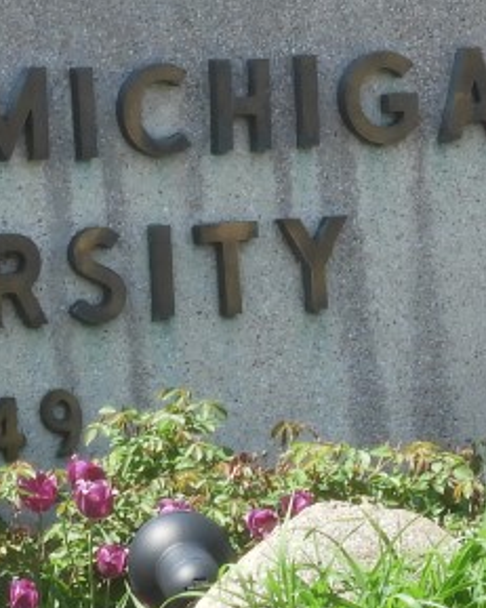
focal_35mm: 656
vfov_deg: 3.0
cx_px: 252
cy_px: 320
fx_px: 11801
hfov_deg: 2.4
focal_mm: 24.2
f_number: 5
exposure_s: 1/250
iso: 100
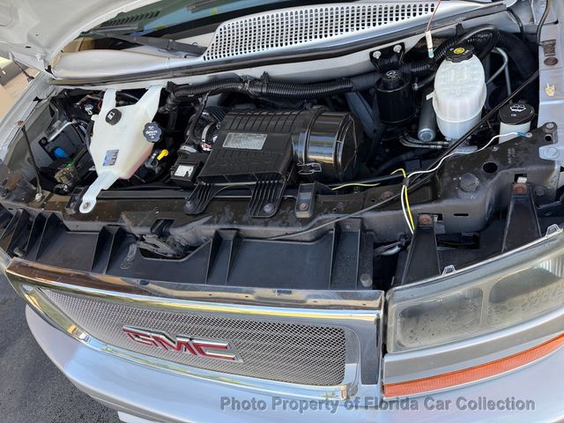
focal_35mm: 24
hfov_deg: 71.6
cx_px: 282
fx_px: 391
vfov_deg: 56.8
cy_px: 212
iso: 80
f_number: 1.78
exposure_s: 1/214
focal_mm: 6.76
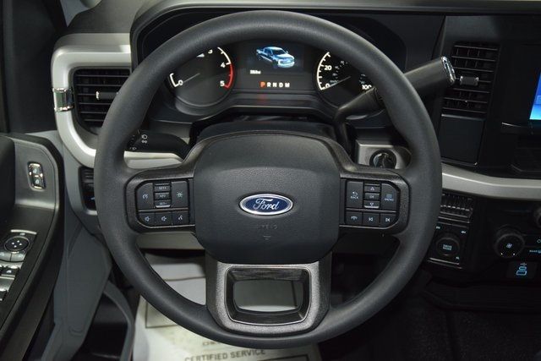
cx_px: 270
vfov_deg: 35.5
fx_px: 564
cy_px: 180
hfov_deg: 51.3
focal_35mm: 38
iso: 1600
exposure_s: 1/40
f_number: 3.8
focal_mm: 25
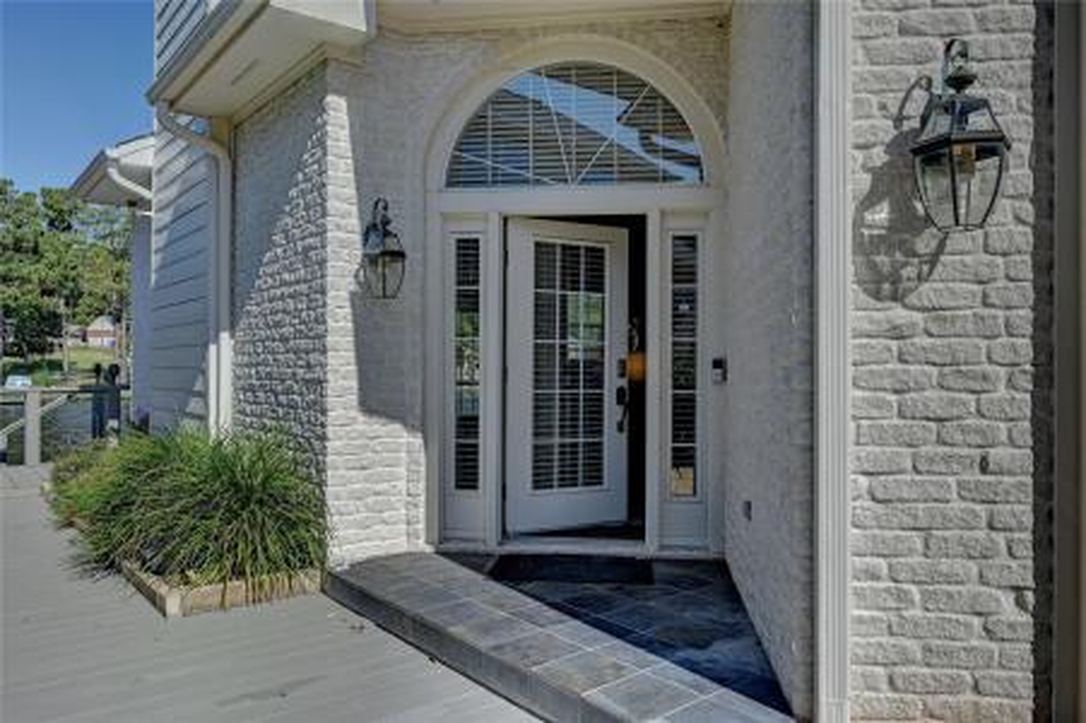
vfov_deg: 50.3
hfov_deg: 70.5
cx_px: 543
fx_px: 769
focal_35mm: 26
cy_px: 362
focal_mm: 25.5
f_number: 8
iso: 400
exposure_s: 1/800
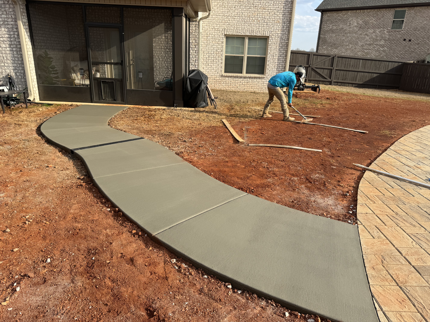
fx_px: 298
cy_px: 161
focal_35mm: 24
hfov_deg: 71.6
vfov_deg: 56.8
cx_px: 215
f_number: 1.78
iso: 80
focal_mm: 6.86
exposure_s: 1/2415
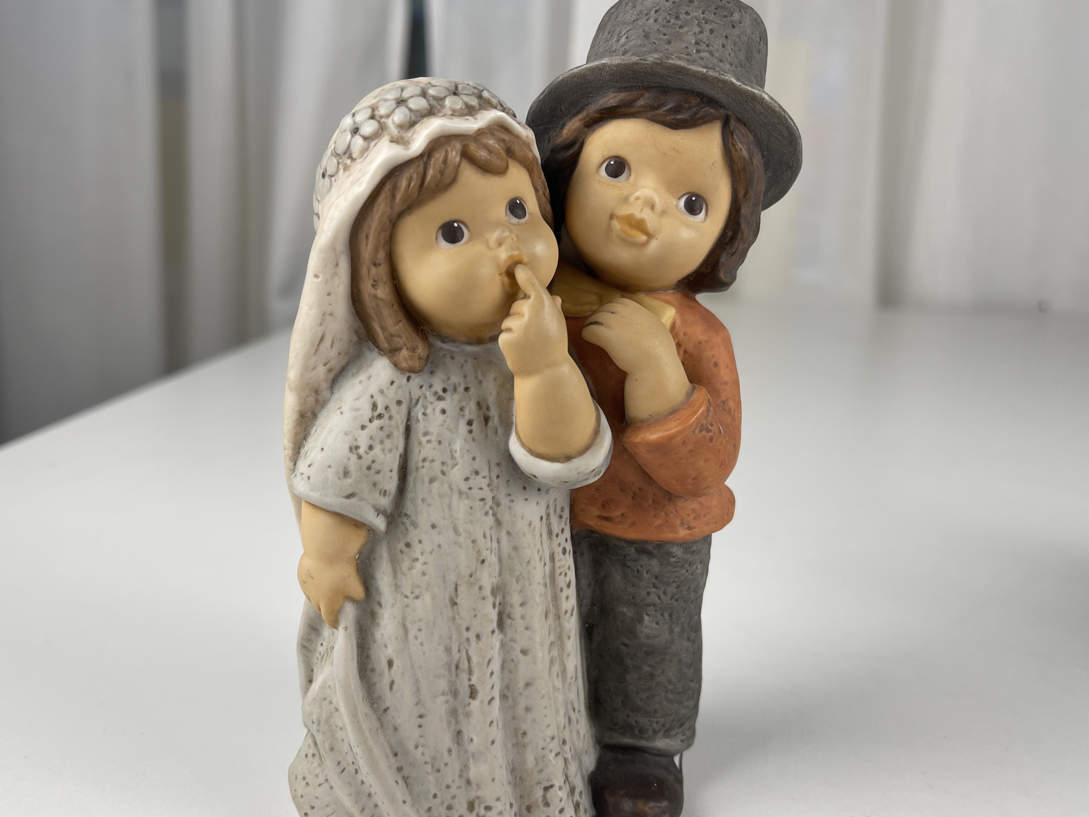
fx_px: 944
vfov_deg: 46.8
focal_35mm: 30
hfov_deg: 59.8
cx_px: 488
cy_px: 415
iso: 32
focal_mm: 5.1
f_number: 1.6
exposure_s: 1/119
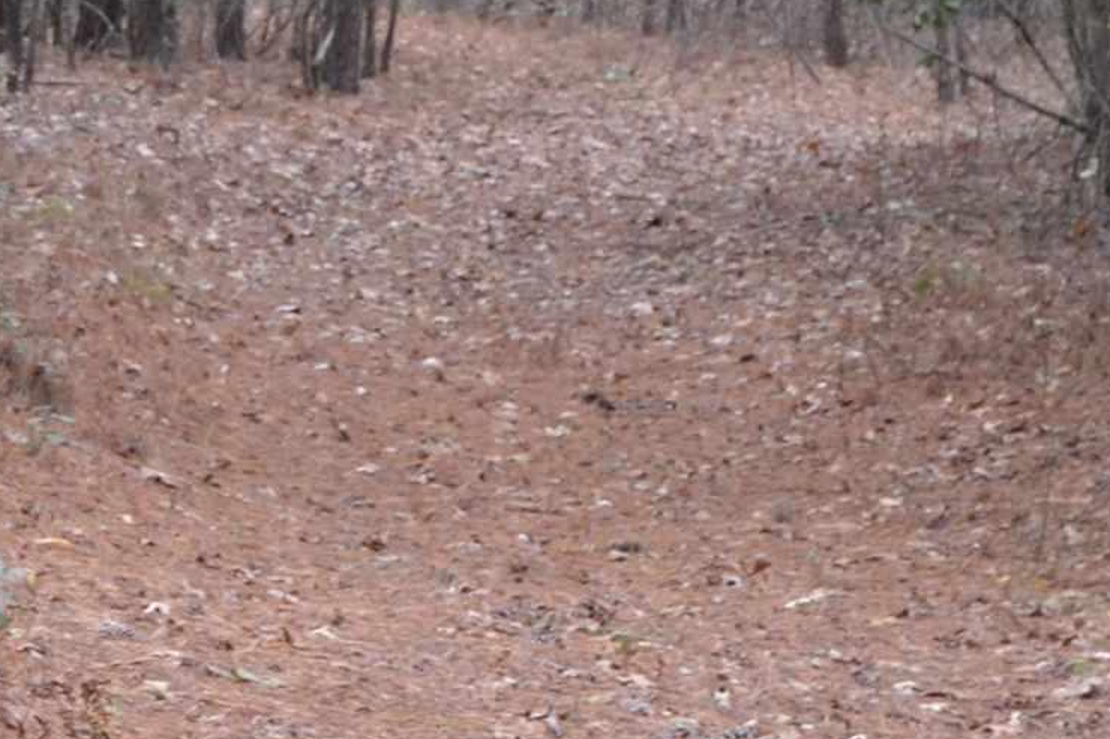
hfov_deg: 10.6
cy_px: -343
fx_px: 5951
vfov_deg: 7.0
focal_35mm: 193
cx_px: 51
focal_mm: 31
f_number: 5
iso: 400
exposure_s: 1/100
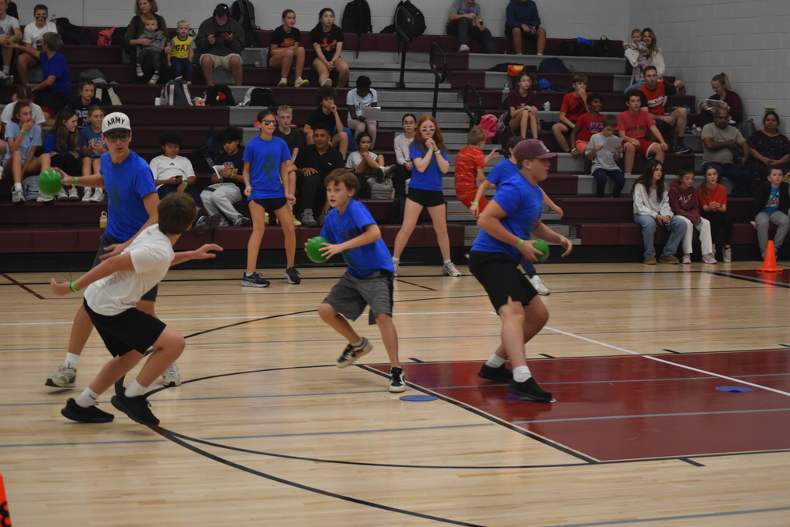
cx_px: 398
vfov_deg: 16.4
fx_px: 1833
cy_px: 263
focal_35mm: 84
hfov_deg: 24.3
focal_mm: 55
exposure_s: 1/125
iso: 1100
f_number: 4
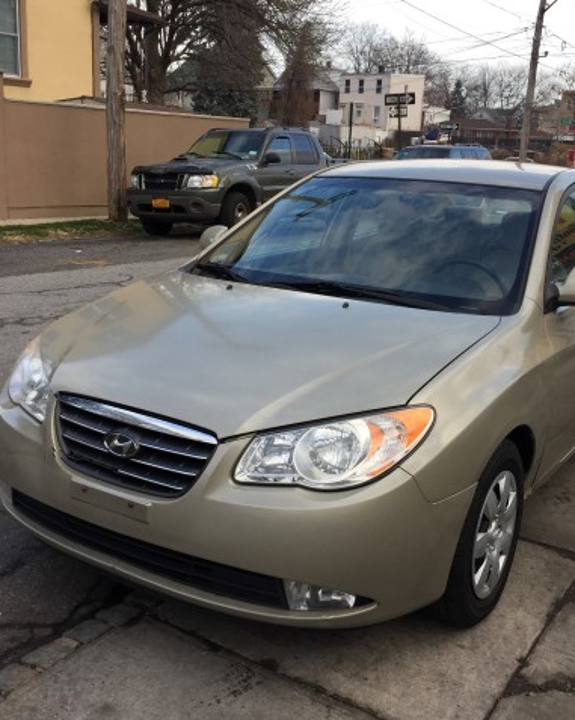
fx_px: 809
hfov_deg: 39.1
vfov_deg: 48.0
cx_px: 320
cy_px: 361
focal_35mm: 38
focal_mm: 4.15
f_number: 2.2
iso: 32
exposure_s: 1/327
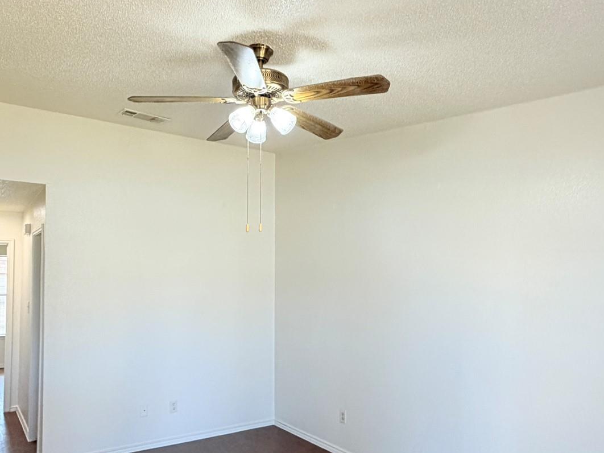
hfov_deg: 65.2
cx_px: 273
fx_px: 471
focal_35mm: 27
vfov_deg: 51.0
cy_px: 269
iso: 200
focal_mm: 2.22
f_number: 2.2
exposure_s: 1/120
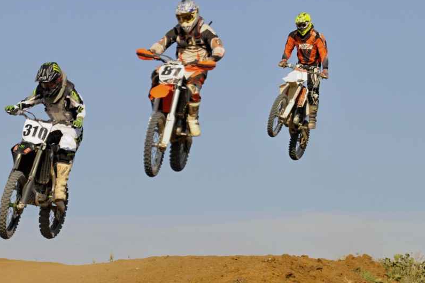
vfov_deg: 8.4
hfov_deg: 12.5
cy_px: 123
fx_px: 1932
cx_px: 168
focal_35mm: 164
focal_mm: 85
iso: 400
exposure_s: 1/1600
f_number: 8
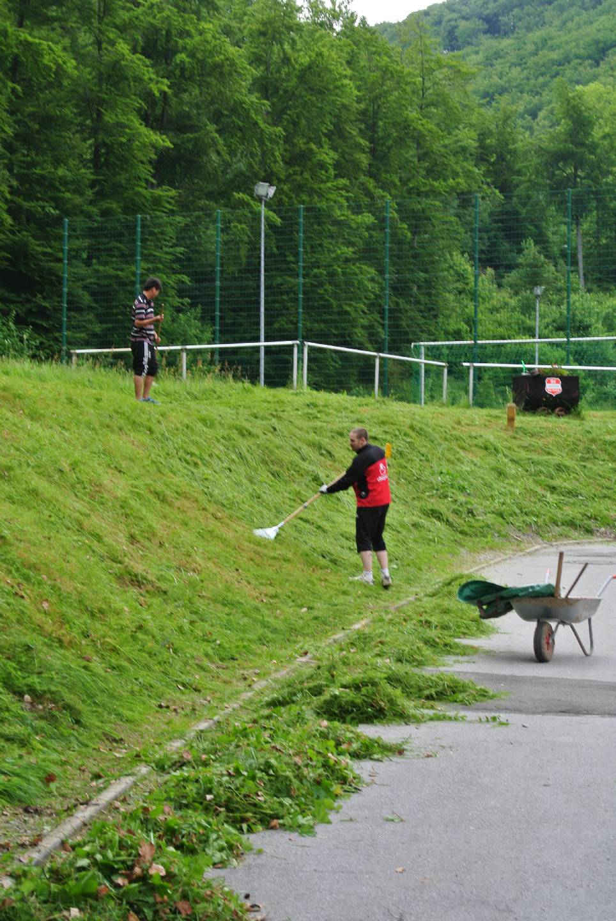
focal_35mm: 81
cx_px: 308
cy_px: 460
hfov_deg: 16.9
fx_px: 2073
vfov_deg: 25.0
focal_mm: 30
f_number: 5.6
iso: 110
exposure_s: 1/60
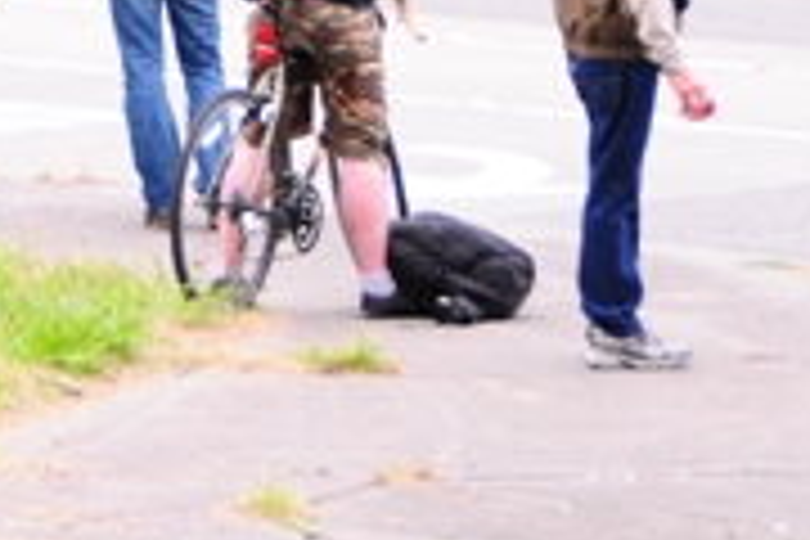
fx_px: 11992
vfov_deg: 2.6
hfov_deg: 3.9
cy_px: -520
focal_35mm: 533
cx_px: -387
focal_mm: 80
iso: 400
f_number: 5
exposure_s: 1/40
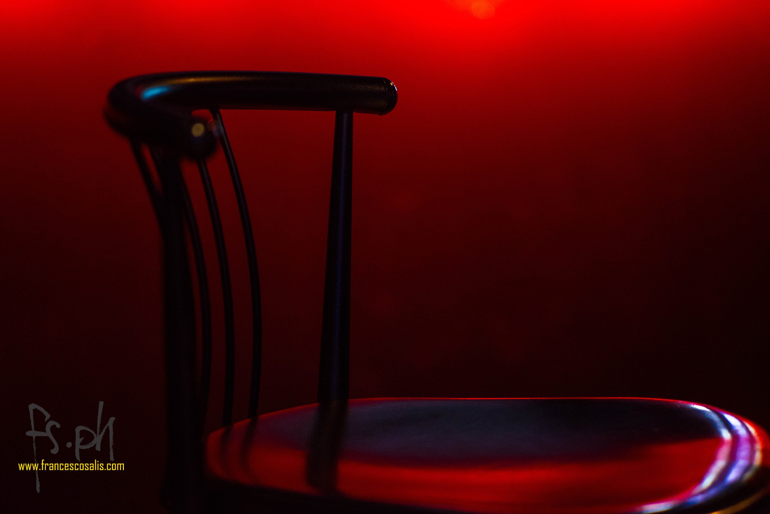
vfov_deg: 13.1
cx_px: 385
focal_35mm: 105
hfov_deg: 19.4
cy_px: 257
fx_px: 2247
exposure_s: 1/60
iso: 2500
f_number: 22
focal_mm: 105
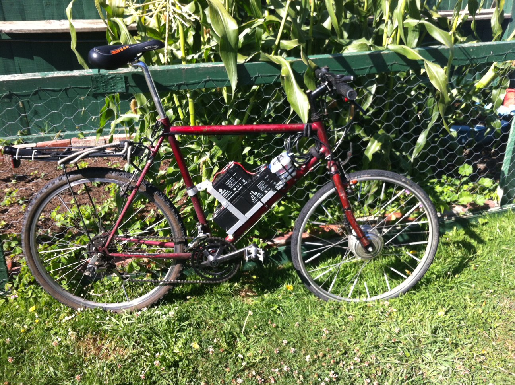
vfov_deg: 40.6
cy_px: 192
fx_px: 520
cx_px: 258
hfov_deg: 52.7
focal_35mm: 35
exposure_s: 1/503
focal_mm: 3.85
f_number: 2.8
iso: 80
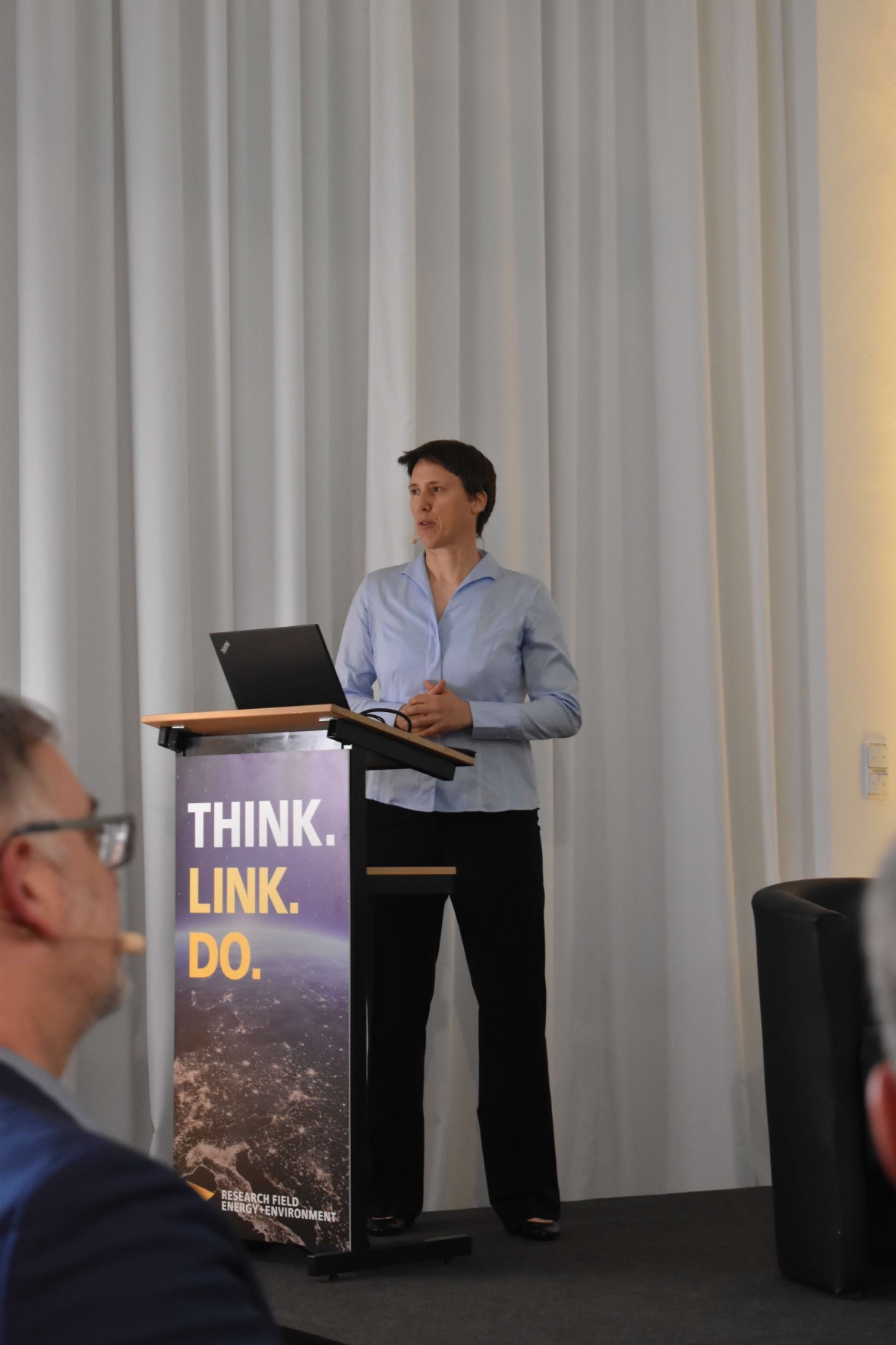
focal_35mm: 82
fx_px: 3080
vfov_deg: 24.6
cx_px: 448
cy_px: 672
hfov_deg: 16.6
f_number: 5.6
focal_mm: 55
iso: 2200
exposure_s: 1/100
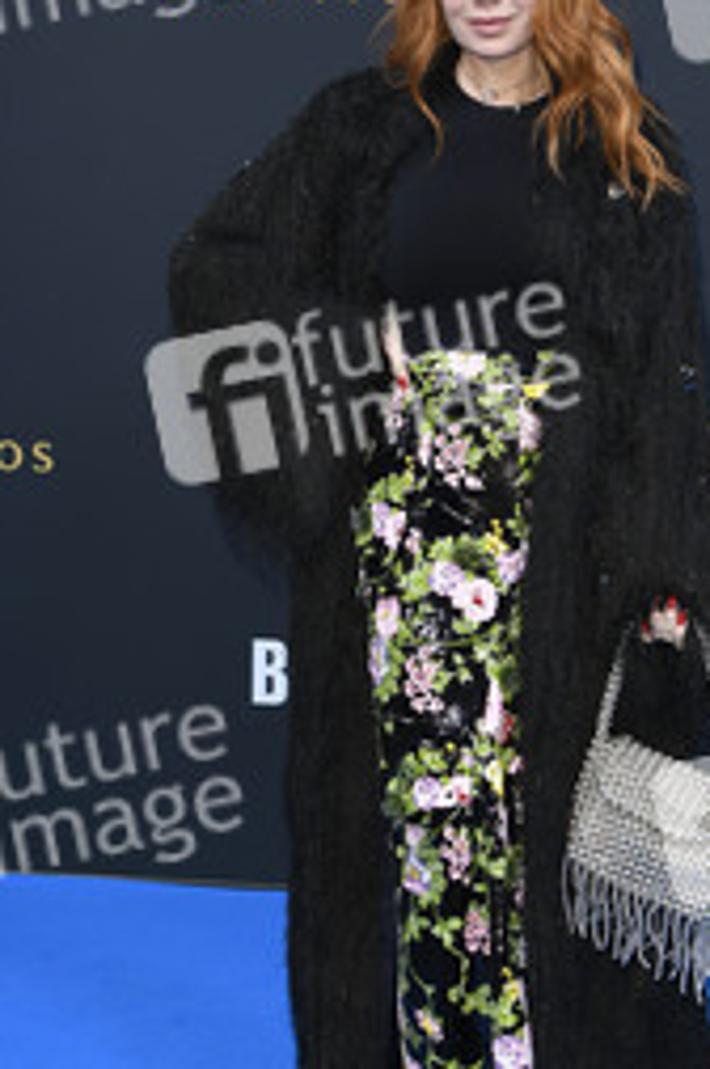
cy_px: 596
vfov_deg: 25.7
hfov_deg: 17.2
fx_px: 2343
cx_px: 486
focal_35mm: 79
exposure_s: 1/400
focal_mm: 50
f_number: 4
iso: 400
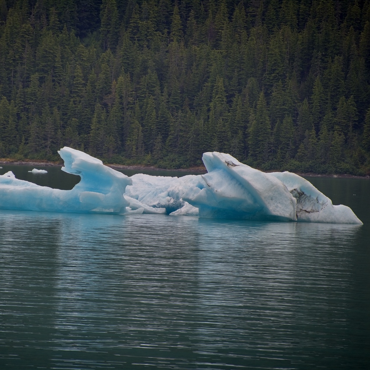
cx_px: 128
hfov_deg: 4.6
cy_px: 185
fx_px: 4644
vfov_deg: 4.6
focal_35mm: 384
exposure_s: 1/640
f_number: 5.6
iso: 220
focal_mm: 300
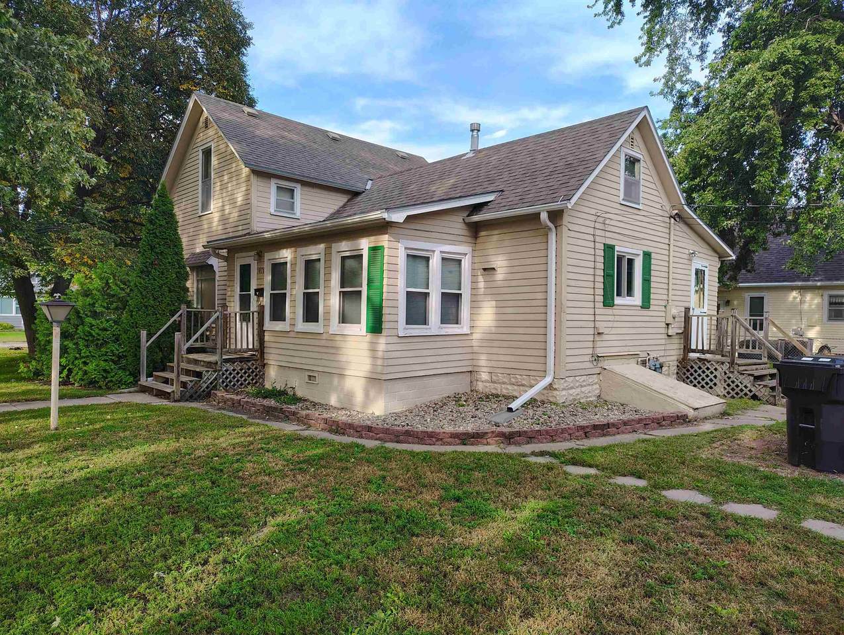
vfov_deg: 56.9
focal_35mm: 24
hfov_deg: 71.5
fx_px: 586
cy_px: 318
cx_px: 422
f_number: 1.8
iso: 126
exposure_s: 1/200
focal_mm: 5.56
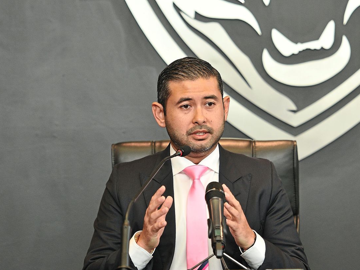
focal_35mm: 229
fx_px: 2382
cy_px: 135
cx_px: 192
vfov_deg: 6.5
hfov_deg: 8.6
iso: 640
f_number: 2.8
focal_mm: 140
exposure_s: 1/90
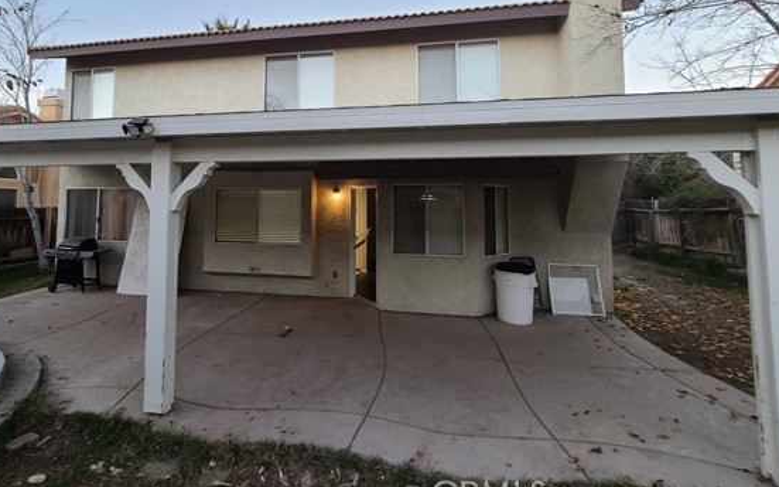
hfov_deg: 97.4
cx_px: 342
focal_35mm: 16
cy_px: 174
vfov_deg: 69.7
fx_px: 340
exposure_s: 1/60
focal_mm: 2.2
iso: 64
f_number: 2.2
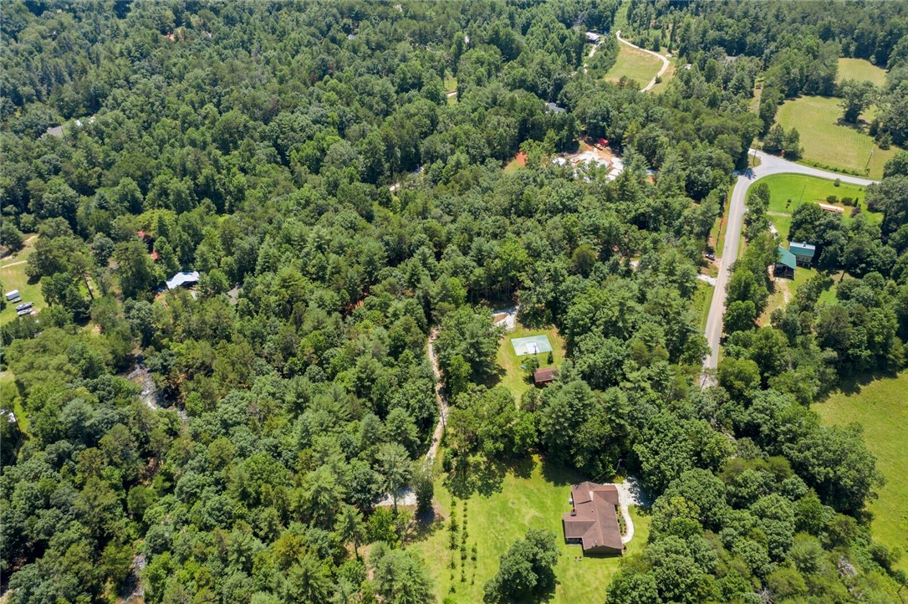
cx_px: 454
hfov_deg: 65.5
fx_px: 706
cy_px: 302
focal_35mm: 28
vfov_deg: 46.3
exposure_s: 1/240
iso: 100
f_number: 2.8
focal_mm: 10.26
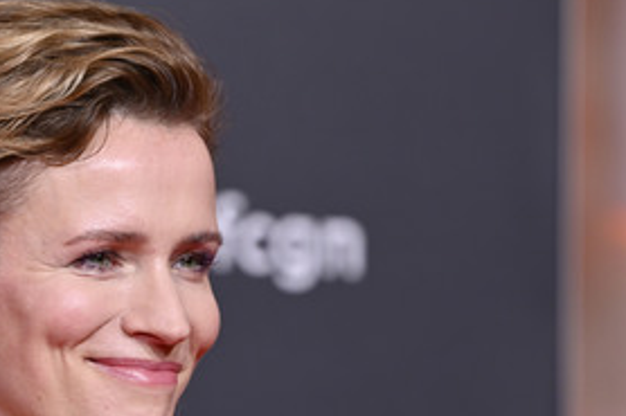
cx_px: 211
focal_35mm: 324
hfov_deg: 6.4
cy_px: 304
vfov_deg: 4.2
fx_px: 5630
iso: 640
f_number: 4
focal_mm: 200
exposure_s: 1/200
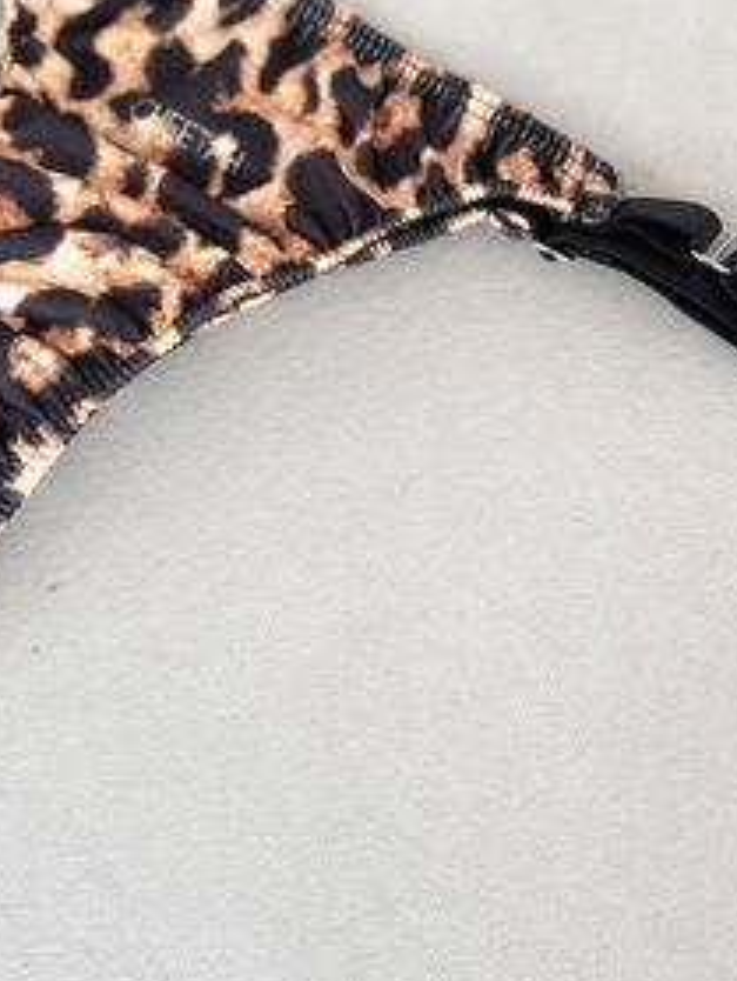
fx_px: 2608
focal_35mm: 92
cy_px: 139
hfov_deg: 16.1
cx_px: 282
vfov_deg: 20.9
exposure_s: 1/100
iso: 80
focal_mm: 6.86
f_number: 1.78
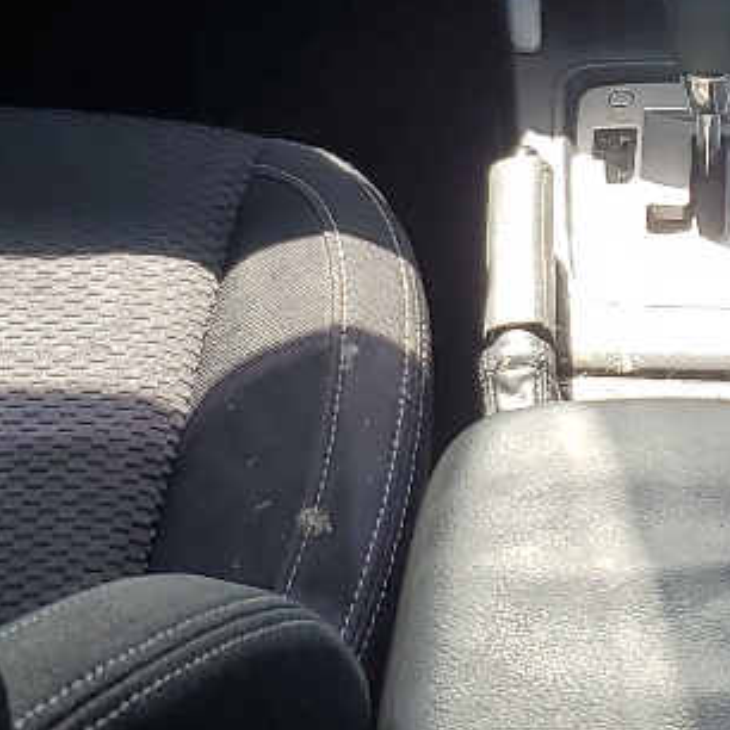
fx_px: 2863
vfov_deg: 14.5
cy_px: 184
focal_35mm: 120
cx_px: 720
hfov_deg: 14.3
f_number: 1.5
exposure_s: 1/385
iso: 50
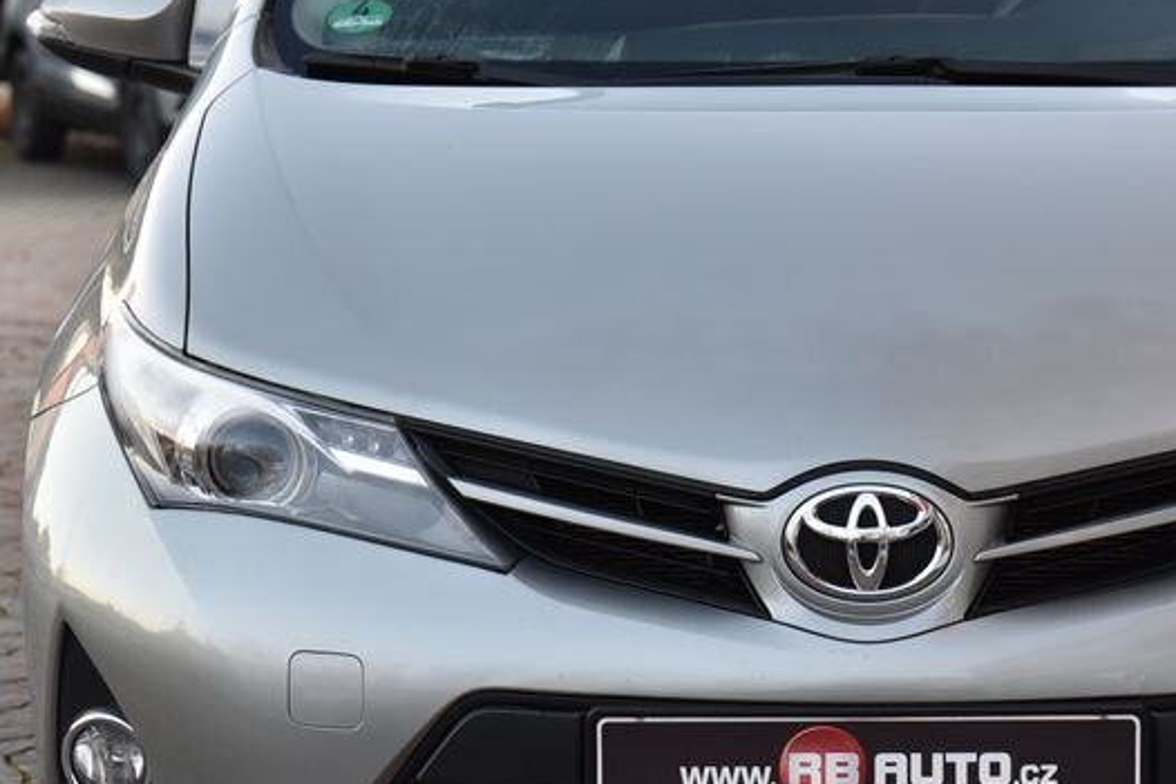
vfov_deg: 9.4
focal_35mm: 146
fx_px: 4770
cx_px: 787
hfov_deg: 14.0
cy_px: 395
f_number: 4.5
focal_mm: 75
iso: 500
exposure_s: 1/80
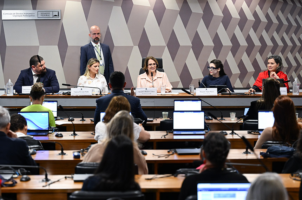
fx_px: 1005
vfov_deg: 11.4
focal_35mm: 120
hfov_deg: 17.1
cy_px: 100
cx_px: 151
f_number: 2.8
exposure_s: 1/125
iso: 1000
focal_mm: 80
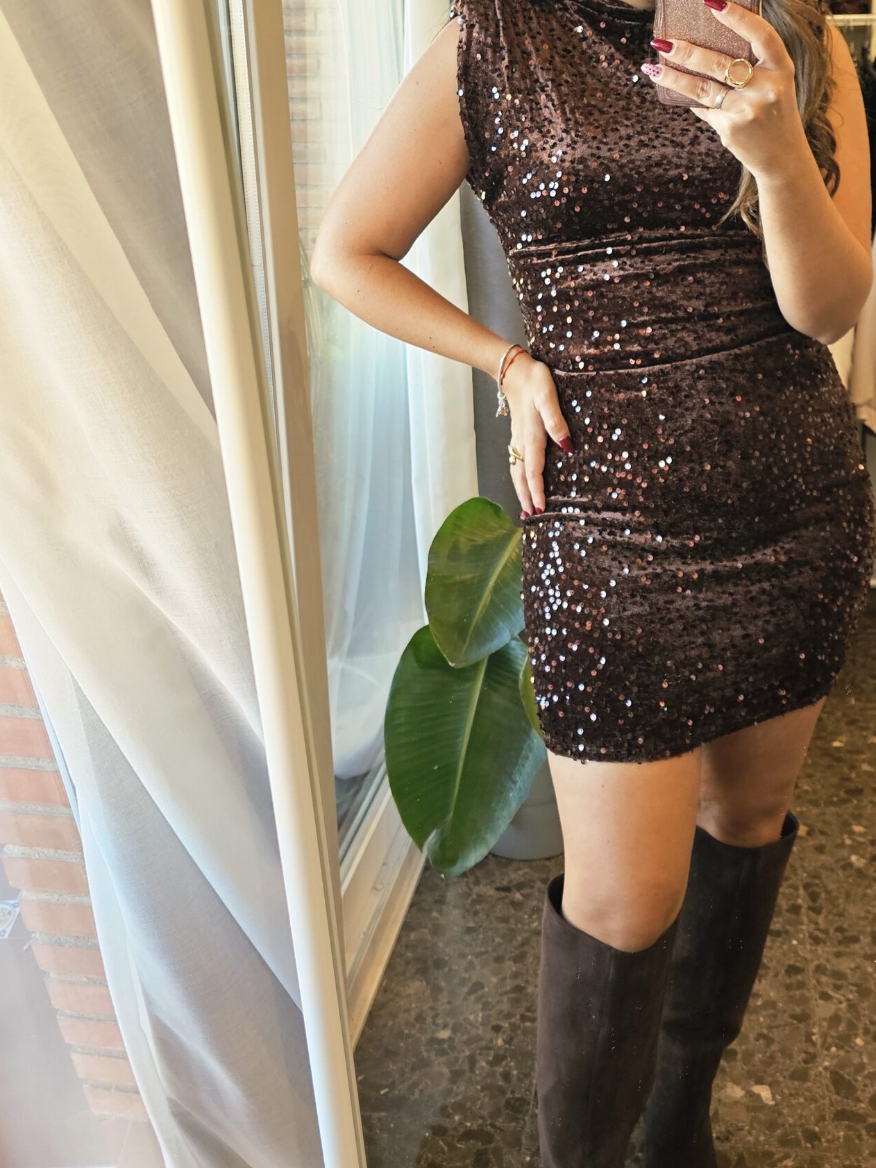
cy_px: 406
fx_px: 1181
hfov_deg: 40.4
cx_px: 559
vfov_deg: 51.8
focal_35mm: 35
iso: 320
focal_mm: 6.3
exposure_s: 1/142
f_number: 1.7
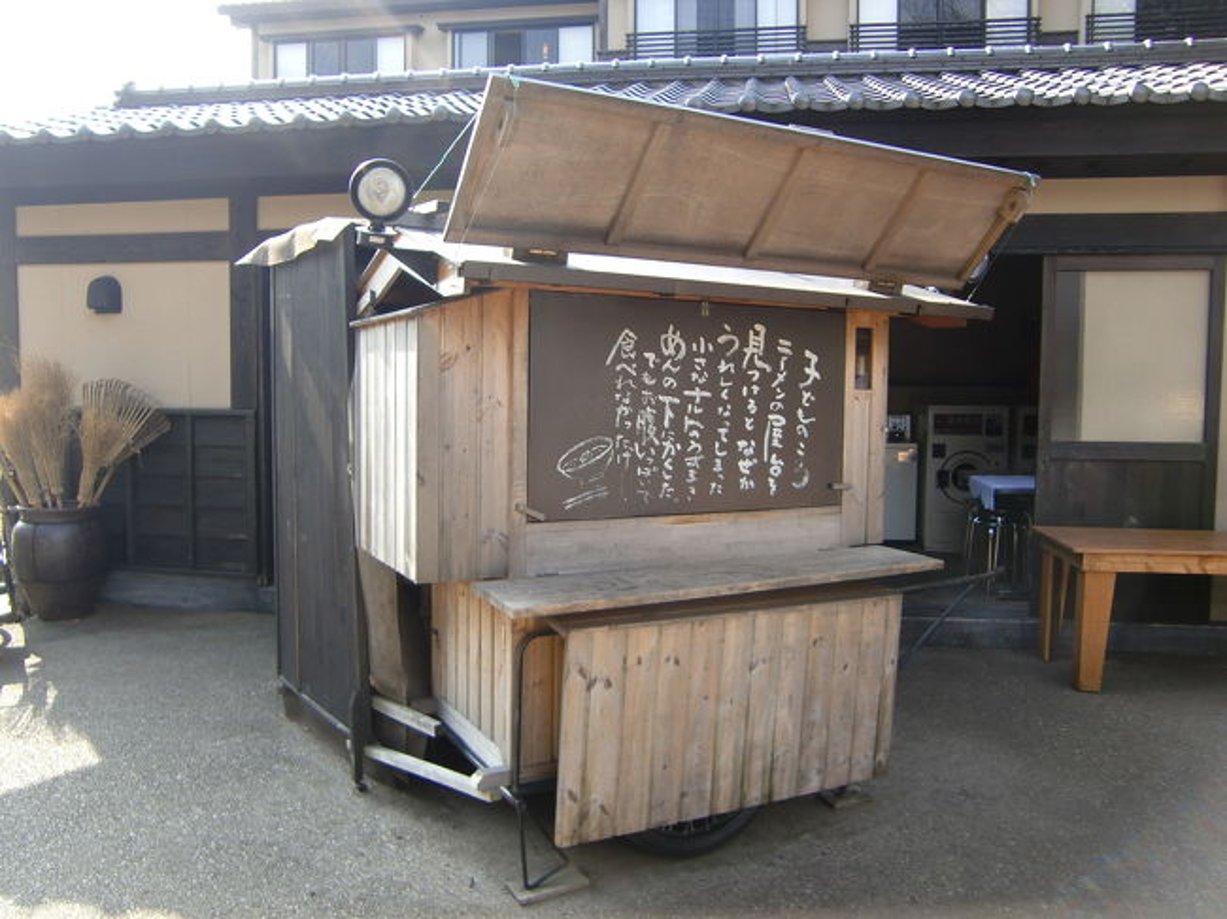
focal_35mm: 28
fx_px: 992
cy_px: 460
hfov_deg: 63.5
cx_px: 614
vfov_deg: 49.7
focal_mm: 4.9
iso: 64
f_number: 2.6
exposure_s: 1/200
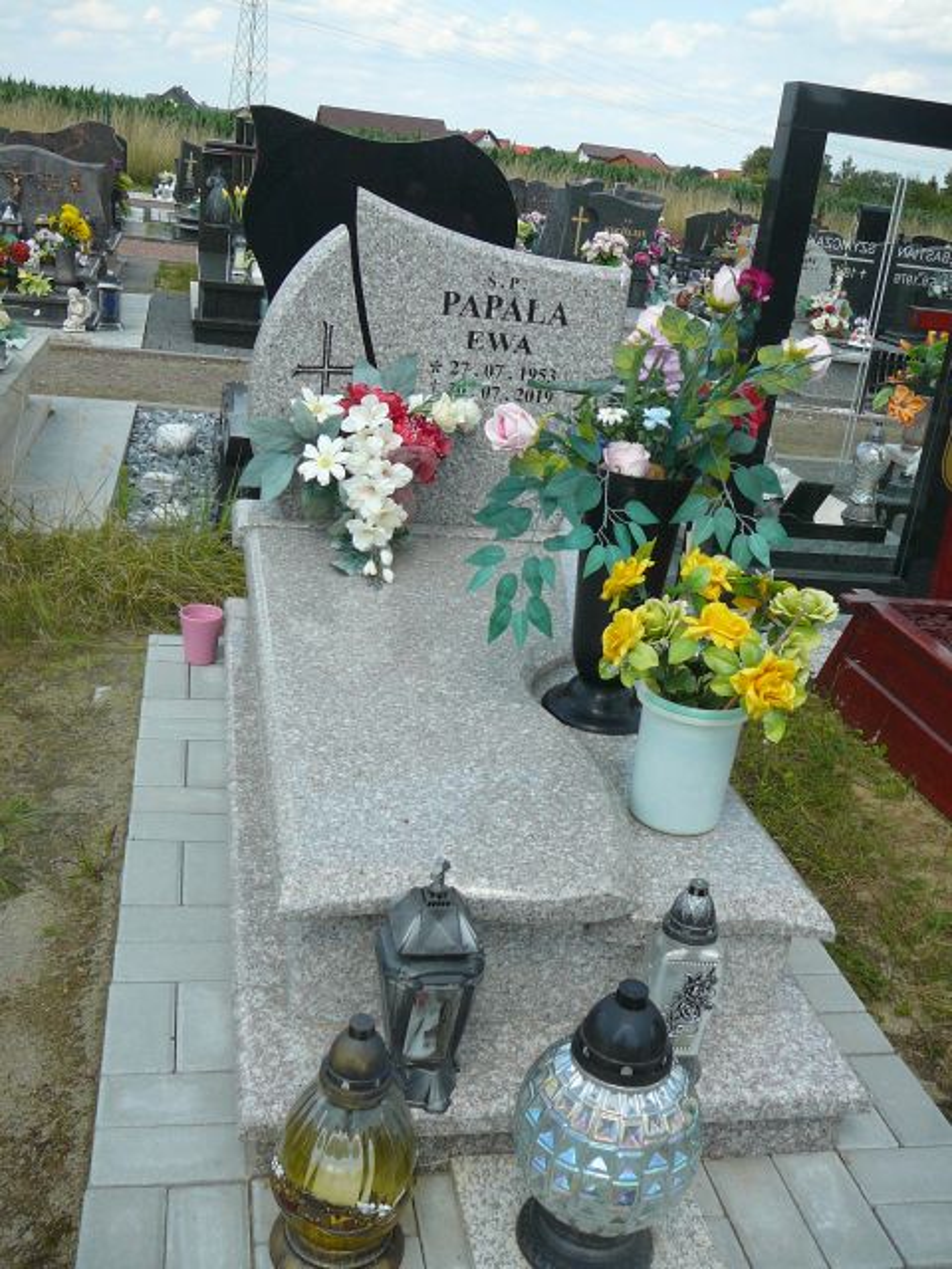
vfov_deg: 52.6
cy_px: 634
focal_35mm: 35
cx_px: 476
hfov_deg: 40.7
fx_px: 1283
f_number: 2.8
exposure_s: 1/800
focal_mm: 5.2
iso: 80
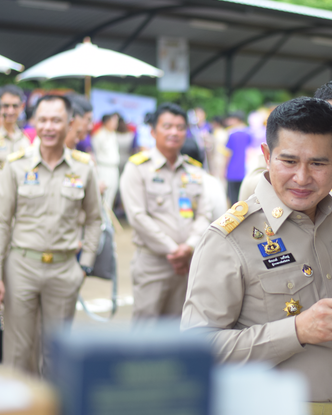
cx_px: 303
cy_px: 207
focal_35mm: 106
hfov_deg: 14.4
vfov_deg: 18.1
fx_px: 1302
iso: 400
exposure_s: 1/640
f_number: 1.8
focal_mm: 50
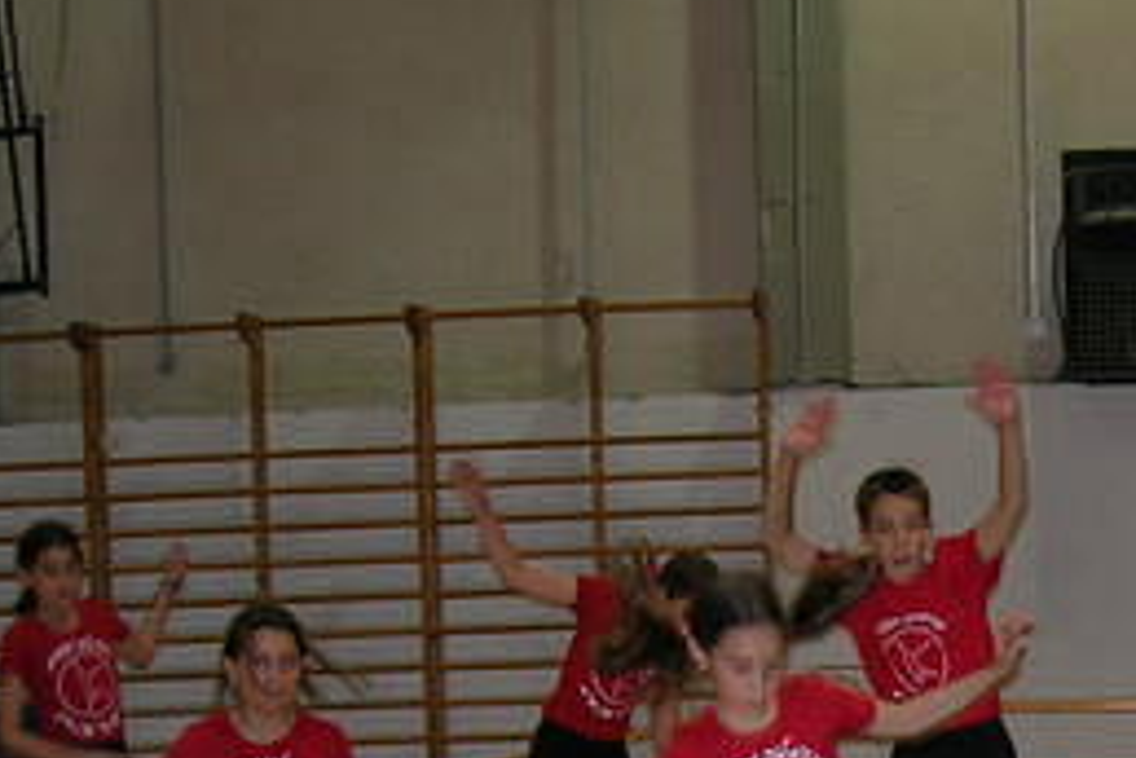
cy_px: 917
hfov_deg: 20.0
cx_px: 1211
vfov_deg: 13.6
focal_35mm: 98
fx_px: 3092
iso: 88
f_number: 2.8
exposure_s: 1/60.1
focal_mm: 7.8
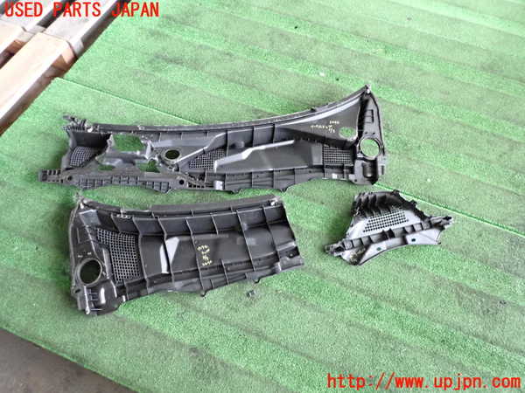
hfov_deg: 69.4
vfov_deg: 54.9
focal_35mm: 25
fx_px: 379
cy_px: 196
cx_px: 262
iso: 2500
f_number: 2.8
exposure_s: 1/100
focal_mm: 4.5
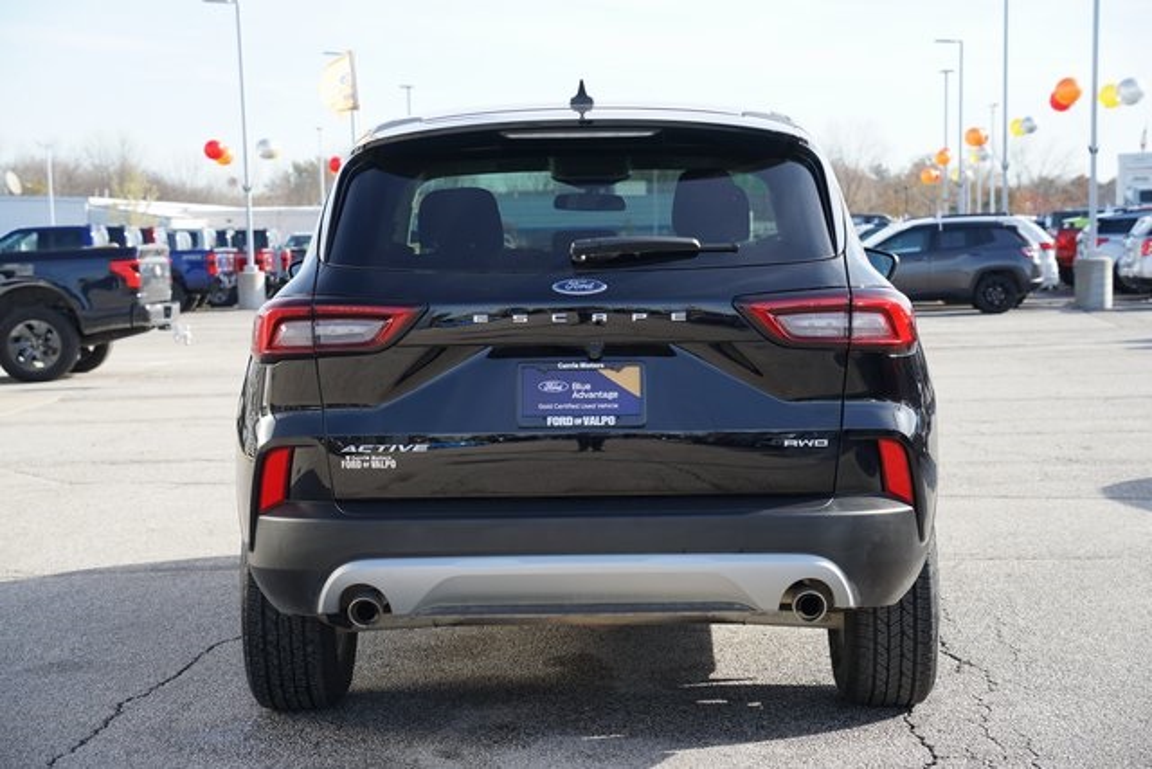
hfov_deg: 28.4
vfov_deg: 19.2
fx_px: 2272
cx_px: 576
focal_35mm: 71
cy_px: 384
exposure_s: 1/125
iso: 100
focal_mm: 71
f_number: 7.1
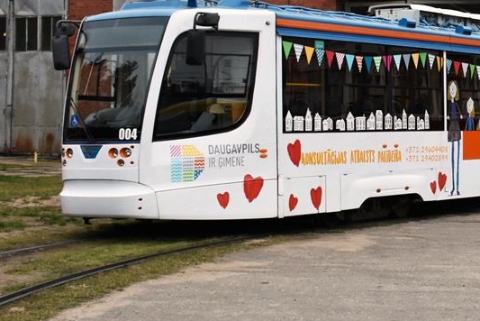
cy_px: 73
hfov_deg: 21.2
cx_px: 537
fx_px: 1216
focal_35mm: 91
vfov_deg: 14.9
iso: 800
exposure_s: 1/200
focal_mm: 27
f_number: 7.1
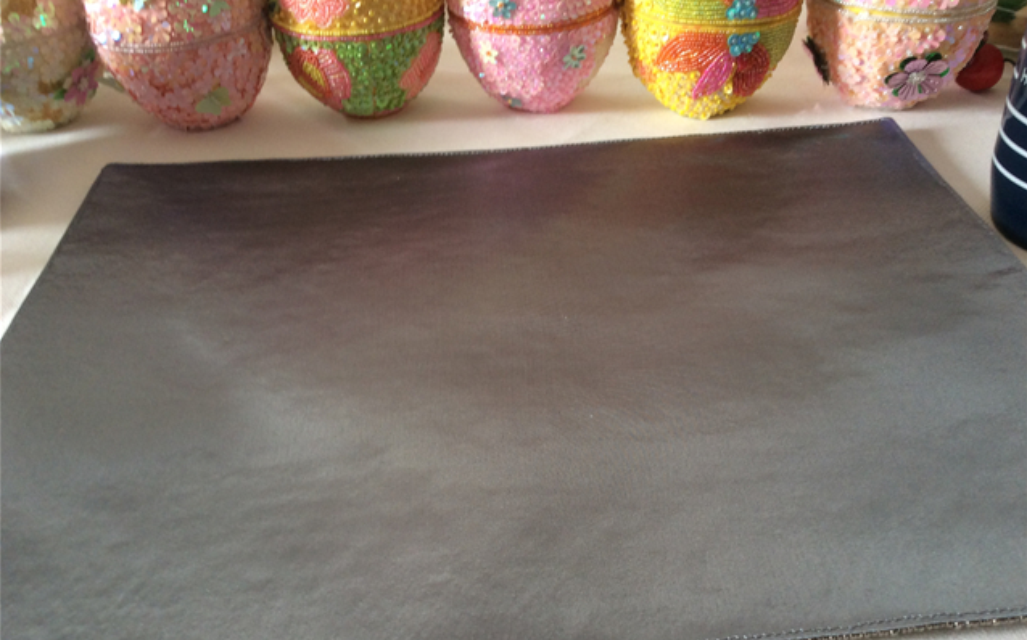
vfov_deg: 37.2
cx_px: 514
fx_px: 951
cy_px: 359
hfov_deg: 56.7
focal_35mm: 34
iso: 32
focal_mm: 3.3
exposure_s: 1/25
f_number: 2.4
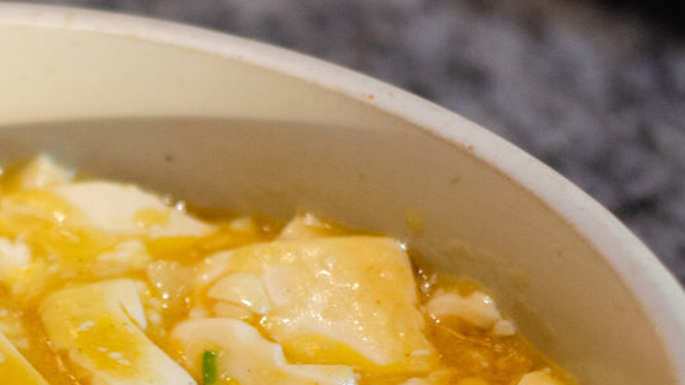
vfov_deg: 6.3
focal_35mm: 193
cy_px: 418
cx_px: -1
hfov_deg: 11.1
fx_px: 3504
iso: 1000
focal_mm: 50
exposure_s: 1/80
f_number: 2.8
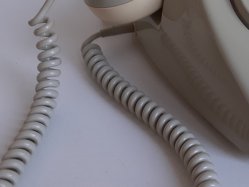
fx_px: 410
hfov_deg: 31.0
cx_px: 256
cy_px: 7
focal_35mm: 57
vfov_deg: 24.6
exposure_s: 1/50
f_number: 1.9
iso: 80
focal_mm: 3.6
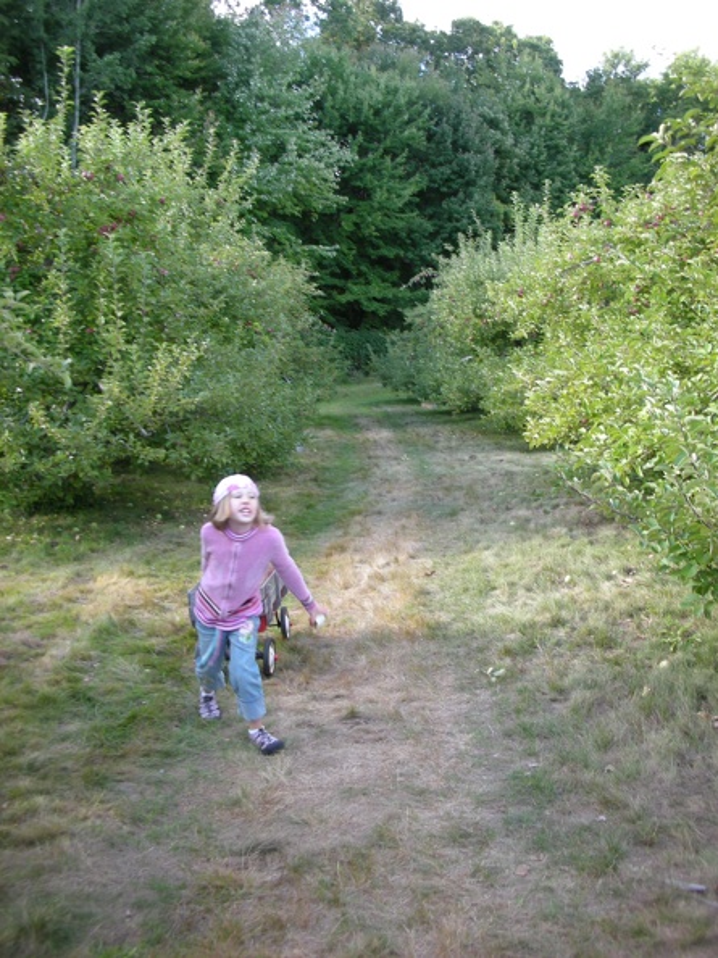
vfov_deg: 52.6
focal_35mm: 35
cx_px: 359
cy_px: 479
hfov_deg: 40.7
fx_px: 969
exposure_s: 1/52.8
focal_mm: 5.8
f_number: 2.8
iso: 50
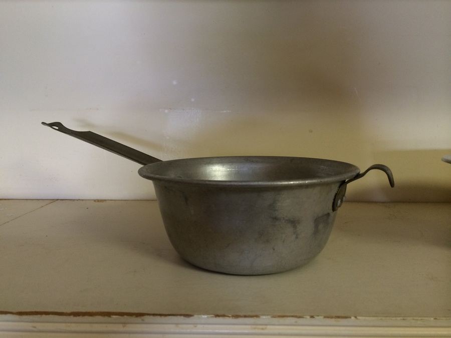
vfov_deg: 46.8
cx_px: 226
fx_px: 391
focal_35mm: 30
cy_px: 169
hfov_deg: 60.0
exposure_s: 1/30
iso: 160
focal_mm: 4.12
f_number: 2.2
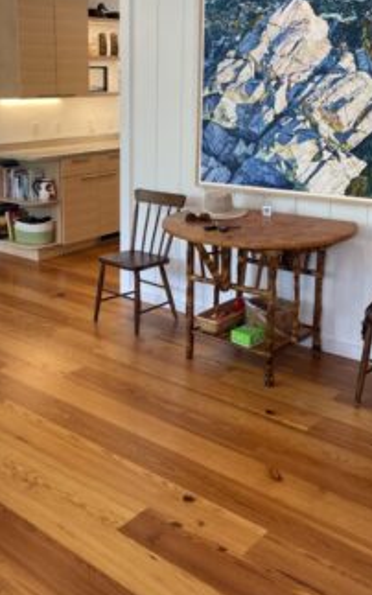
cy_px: 227
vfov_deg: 47.8
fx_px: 665
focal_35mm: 41
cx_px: 94
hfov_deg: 30.7
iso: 80
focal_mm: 4.2
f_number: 1.6
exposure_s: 1/120
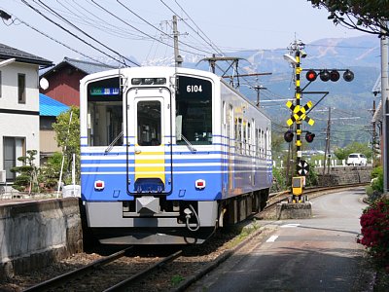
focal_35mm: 104
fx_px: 1169
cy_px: 146
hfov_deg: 18.9
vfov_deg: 14.2
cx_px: 194
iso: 100
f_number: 5.6
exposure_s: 1/400
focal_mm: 22
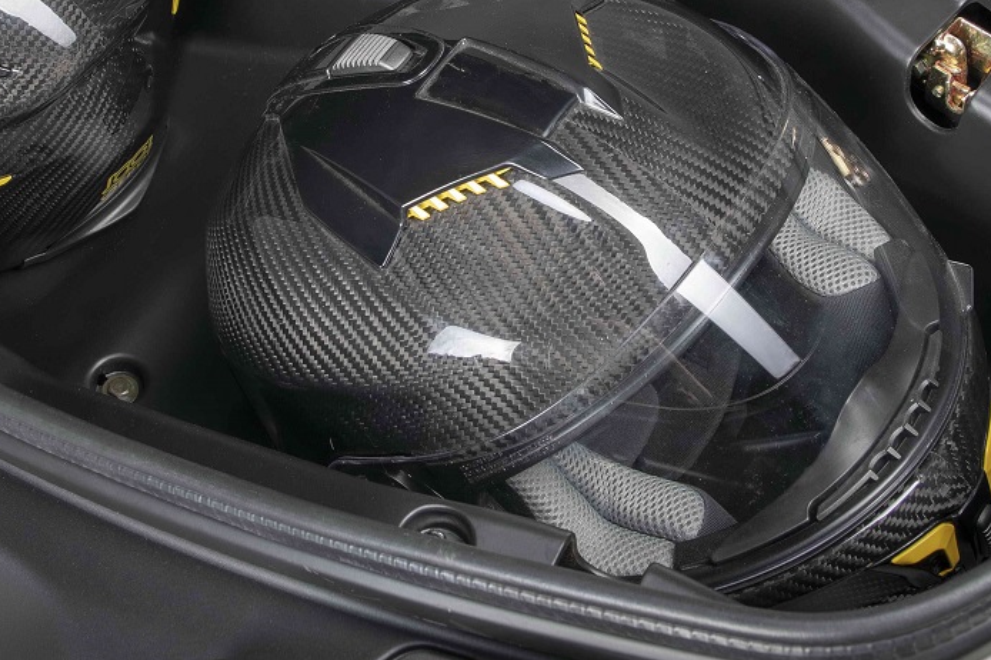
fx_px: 2284
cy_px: 87
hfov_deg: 24.5
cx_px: 504
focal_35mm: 83
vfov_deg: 16.3
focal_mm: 24
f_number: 6.3
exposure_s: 1/100
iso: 100
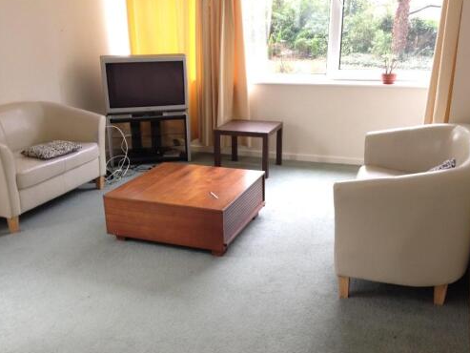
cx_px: 223
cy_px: 202
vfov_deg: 36.8
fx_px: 530
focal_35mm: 39
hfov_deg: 47.8
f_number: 2.4
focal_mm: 4.12
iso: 80
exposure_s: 1/20
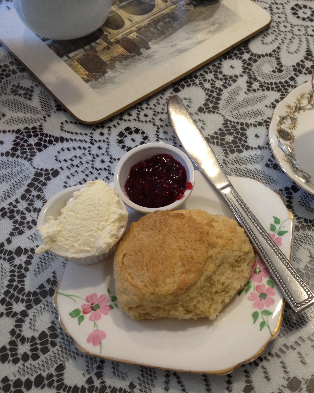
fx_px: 534
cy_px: 197
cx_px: 256
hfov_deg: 31.8
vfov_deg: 40.3
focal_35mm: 46
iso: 100
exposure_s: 1/20
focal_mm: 4.28
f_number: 2.4
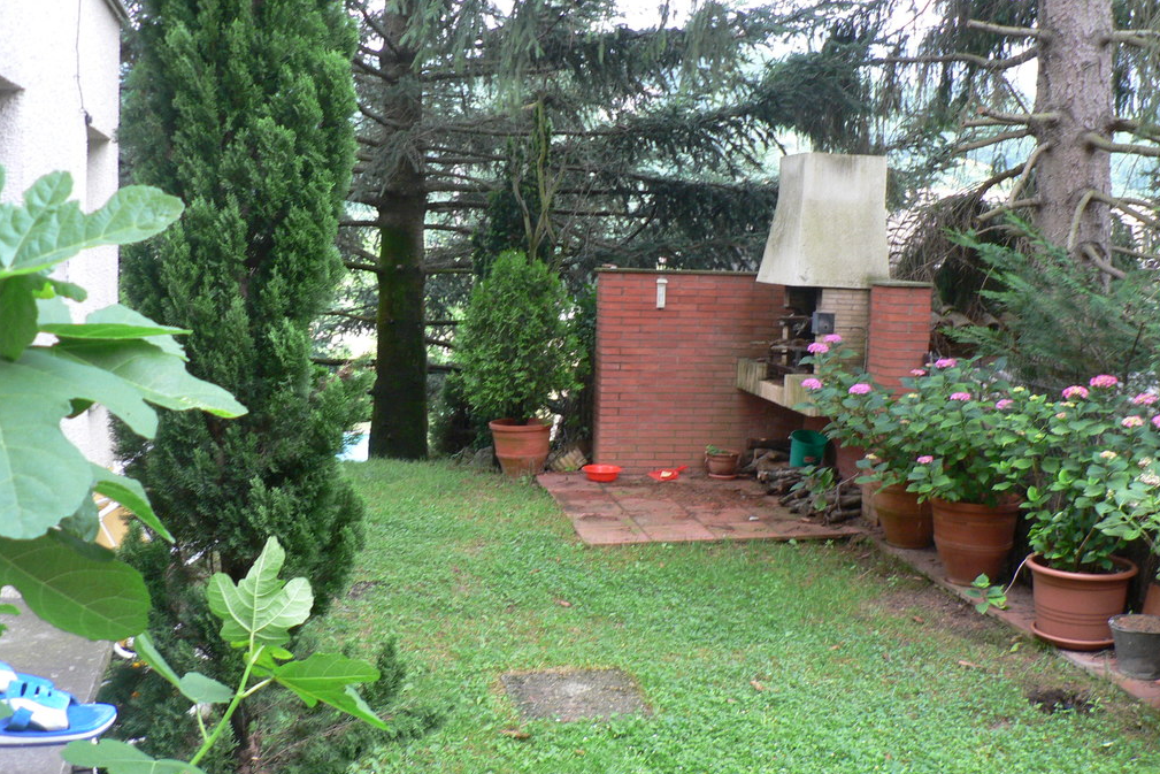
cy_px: 357
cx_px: 584
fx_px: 1225
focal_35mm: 38
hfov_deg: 50.7
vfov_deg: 35.0
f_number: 2.8
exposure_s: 1/30
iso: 150
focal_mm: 6
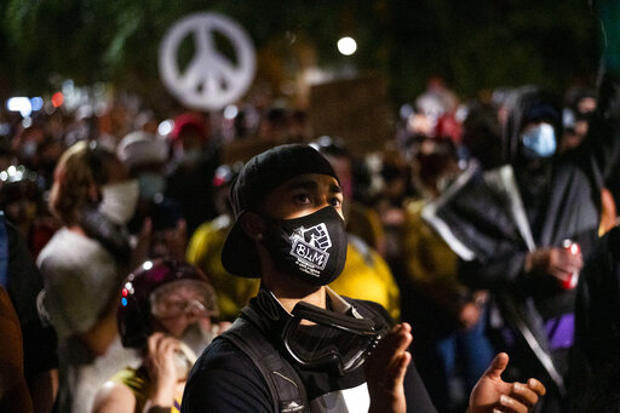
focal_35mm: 50
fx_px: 861
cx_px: 310
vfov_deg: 27.0
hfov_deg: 39.6
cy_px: 206
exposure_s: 1/250
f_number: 1.8
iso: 12800
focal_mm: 50
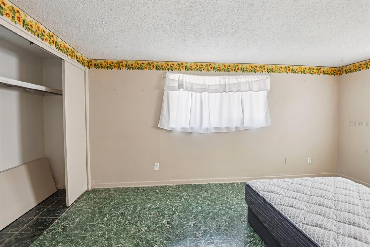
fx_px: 175
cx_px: 185
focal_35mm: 17
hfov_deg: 93.3
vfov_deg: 70.4
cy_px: 124
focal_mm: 17
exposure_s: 1/15
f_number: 8
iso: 400
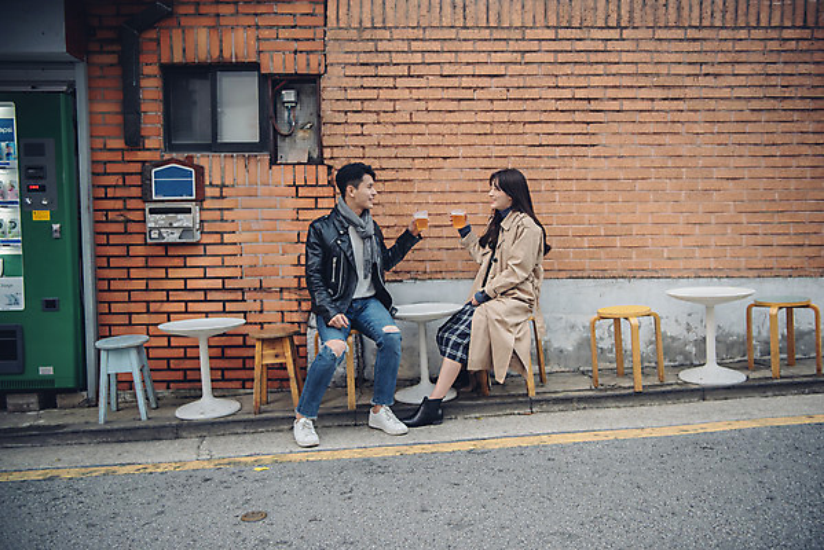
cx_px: 412
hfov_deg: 58.7
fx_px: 733
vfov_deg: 41.2
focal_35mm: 32
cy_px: 275
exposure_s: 1/80
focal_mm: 32
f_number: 2.8
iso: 640
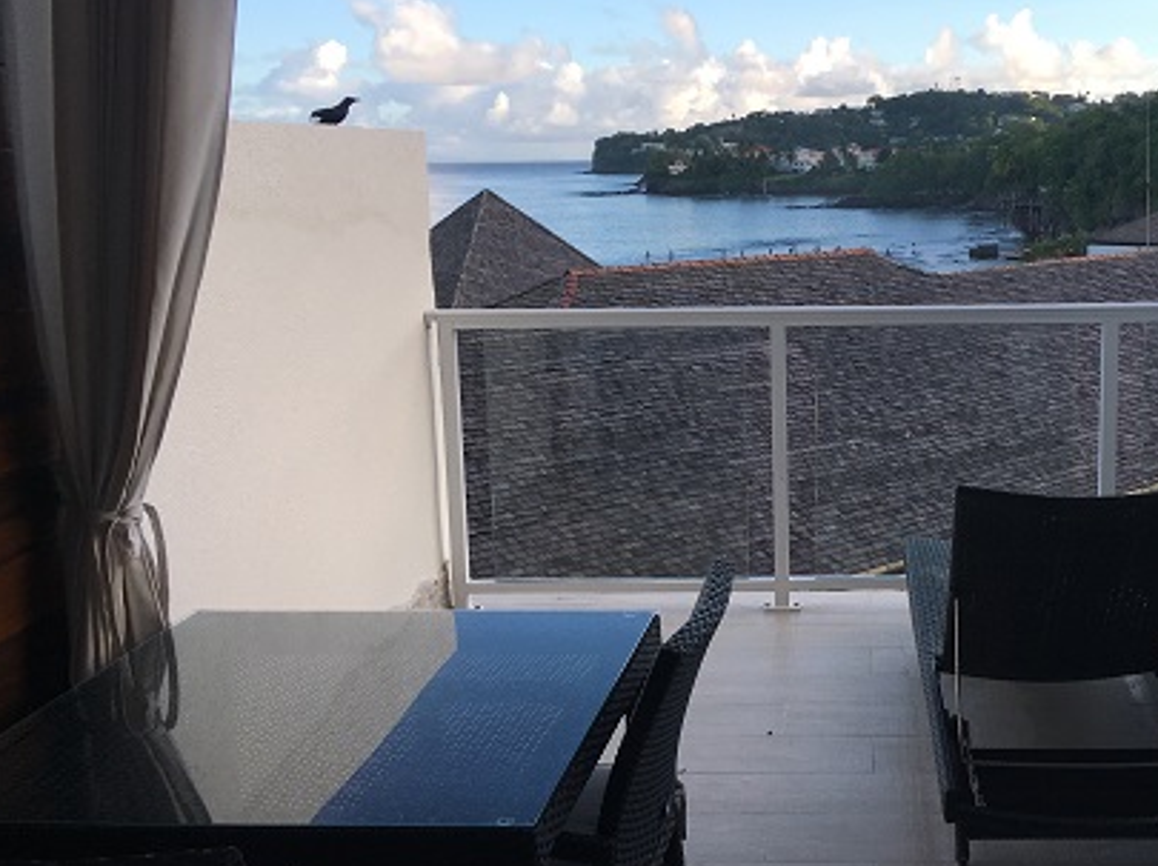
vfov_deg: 33.5
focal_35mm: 43
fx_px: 1437
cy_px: 406
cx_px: 821
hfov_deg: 42.9
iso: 25
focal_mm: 4.15
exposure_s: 1/407
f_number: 2.2
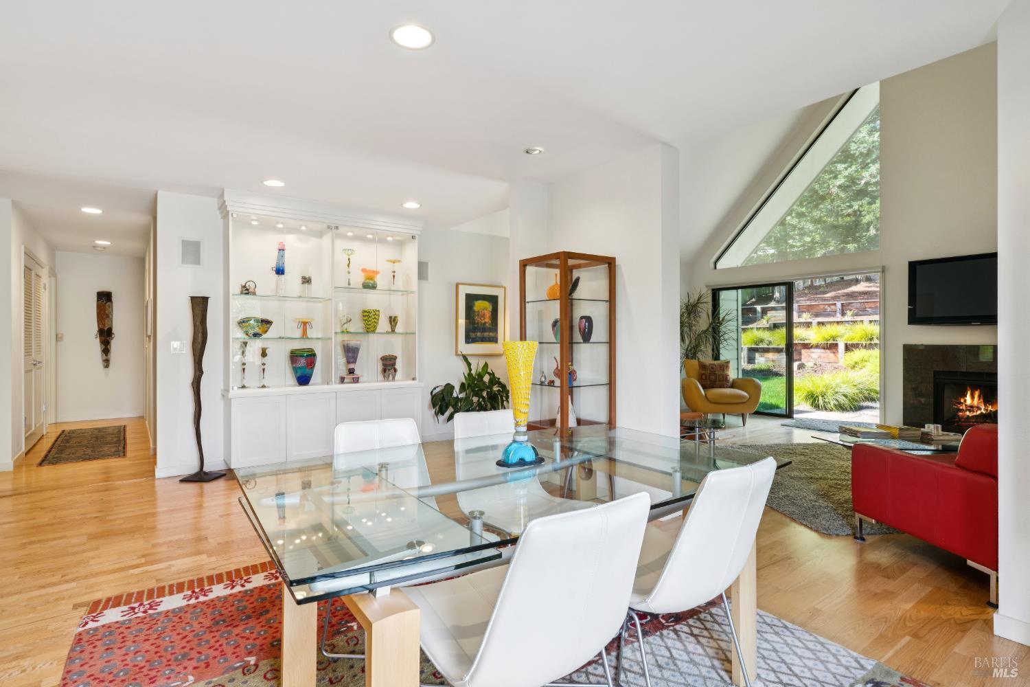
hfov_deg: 90.0
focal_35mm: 18
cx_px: 515
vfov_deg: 67.4
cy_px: 344
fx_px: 515
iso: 320
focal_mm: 18
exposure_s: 1/10
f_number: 11
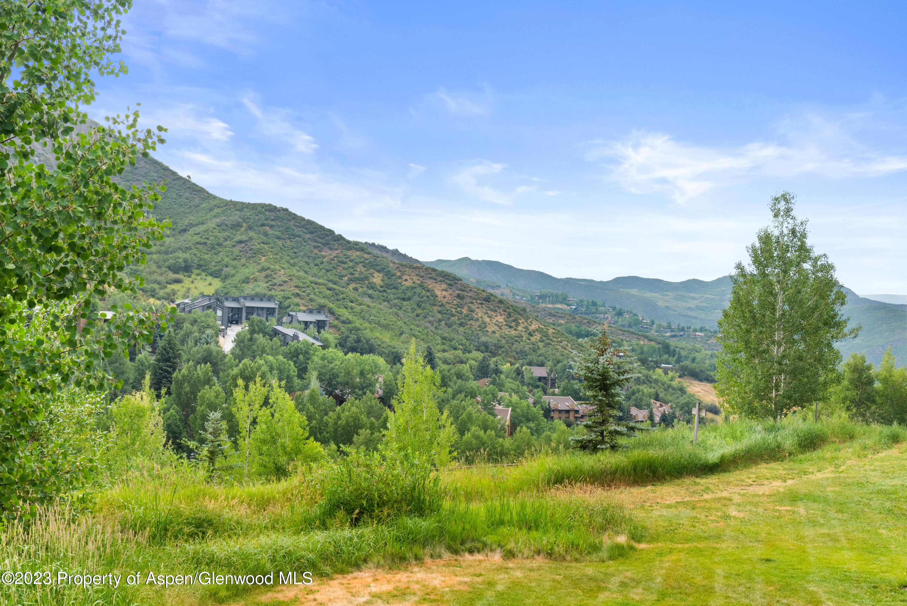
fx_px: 958
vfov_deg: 35.1
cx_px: 454
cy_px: 303
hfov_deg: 50.7
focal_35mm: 38
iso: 400
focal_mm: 38
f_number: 16
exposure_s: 1/20
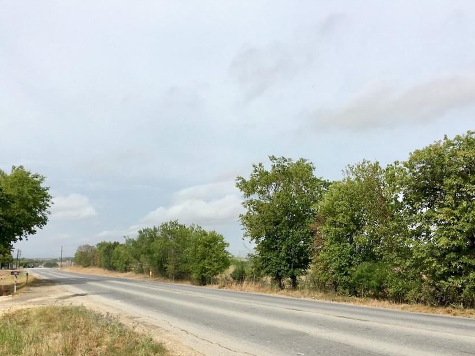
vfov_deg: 39.5
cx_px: 238
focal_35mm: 36
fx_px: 494
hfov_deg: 51.3
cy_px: 217
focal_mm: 4.15
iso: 25
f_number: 2.2
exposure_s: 1/2079
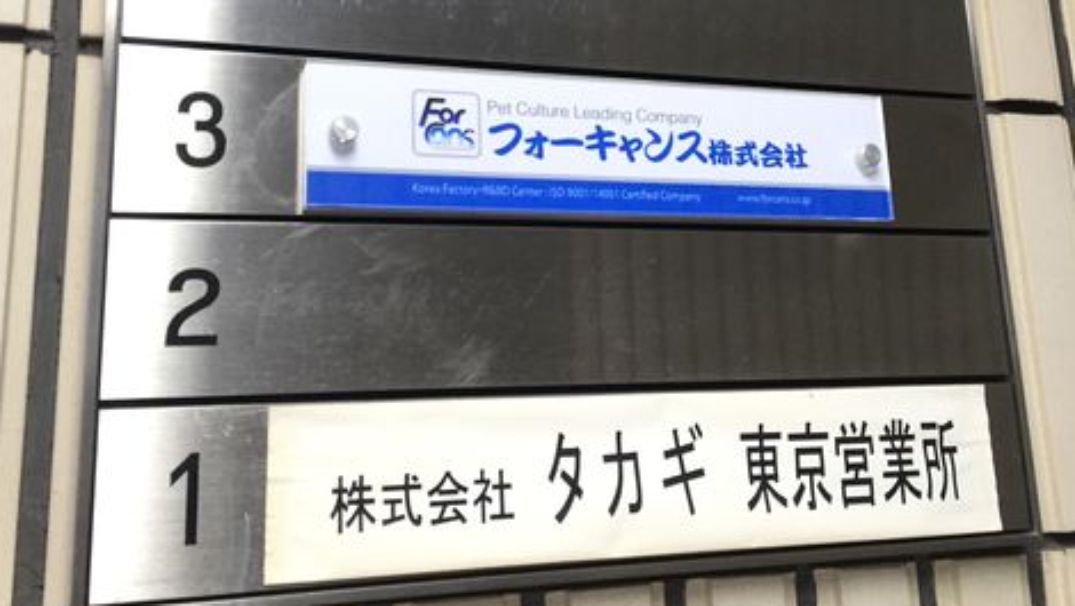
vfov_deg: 27.0
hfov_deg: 47.3
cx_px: 533
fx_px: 1226
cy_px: 91
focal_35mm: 43
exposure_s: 1/30
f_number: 2.2
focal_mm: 4.15
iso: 50
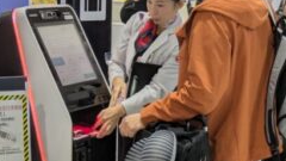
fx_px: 1054
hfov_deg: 15.2
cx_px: 274
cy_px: 47
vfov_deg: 8.7
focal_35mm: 139
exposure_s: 1/100
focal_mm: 5.43
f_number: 1.89
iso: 44
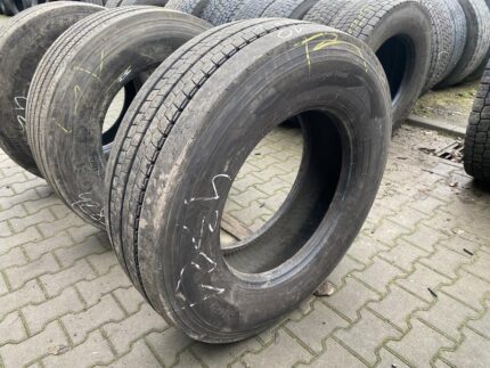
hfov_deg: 67.3
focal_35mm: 26
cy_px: 184
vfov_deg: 53.1
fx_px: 368
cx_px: 245
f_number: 1.8
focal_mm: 4.25
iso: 125
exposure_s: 1/111
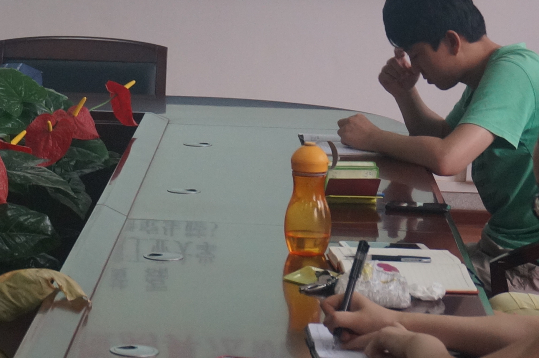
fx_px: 2228
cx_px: -120
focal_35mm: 149
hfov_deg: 13.4
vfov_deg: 9.1
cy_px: -7
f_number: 5
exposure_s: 1/160
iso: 640
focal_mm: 32
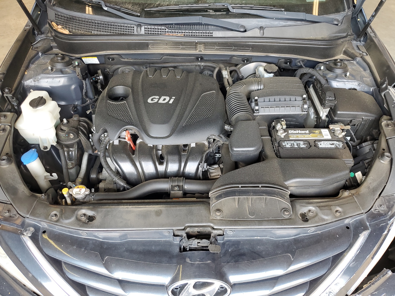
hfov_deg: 67.3
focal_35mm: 26
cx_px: 198
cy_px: 148
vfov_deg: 53.1
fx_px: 297
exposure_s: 1/60.2
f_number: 1.5
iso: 61
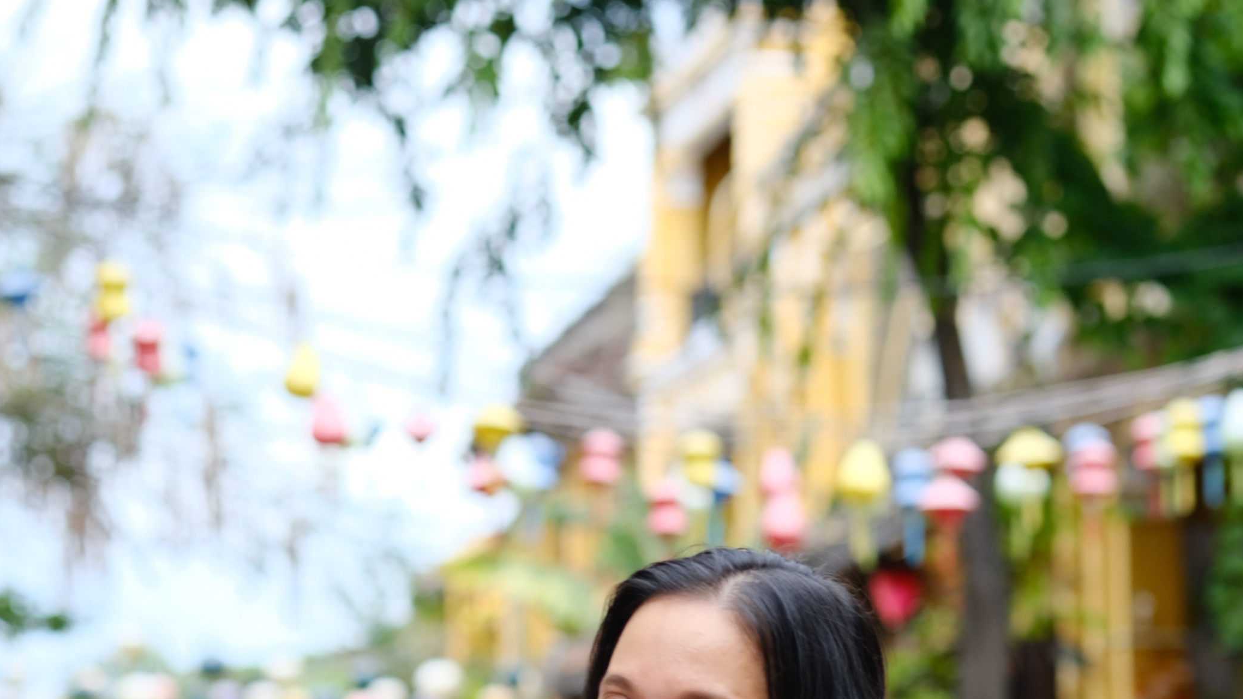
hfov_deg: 15.1
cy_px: 878
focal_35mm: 142
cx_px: 622
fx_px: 4680
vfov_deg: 8.4
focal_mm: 60
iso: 320
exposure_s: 1/280
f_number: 3.2
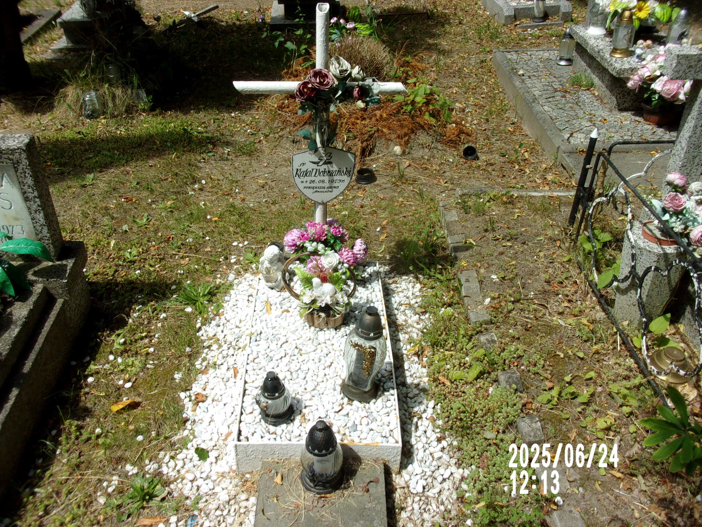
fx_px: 609
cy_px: 249
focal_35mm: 30
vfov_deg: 46.8
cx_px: 346
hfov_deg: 60.0
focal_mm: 5.1
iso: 80
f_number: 10.8
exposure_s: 1/110
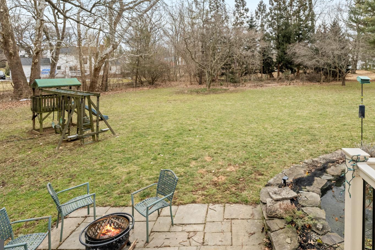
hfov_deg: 80.3
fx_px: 219
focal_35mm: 21
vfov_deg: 57.3
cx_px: 224
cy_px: 72
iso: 640
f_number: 6.3
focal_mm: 14
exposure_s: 1/1600
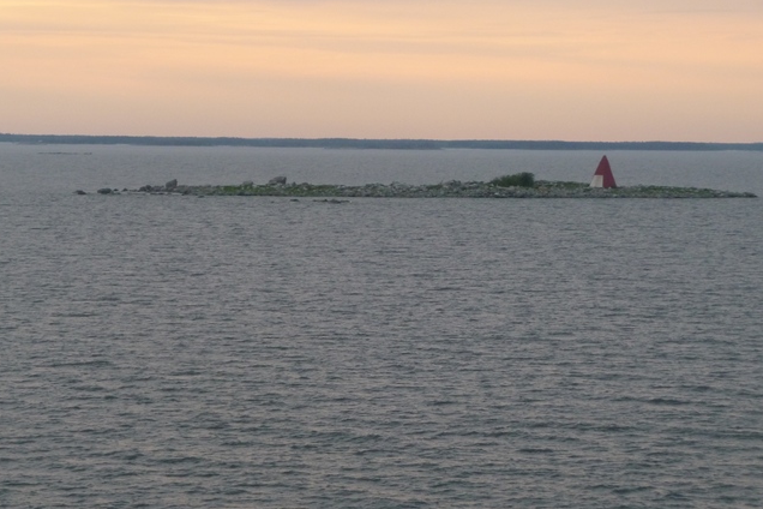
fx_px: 2840
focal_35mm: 134
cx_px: 380
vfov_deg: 10.2
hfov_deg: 15.3
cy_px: 264
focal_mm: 21.8
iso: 250
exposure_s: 1/100
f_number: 4.7
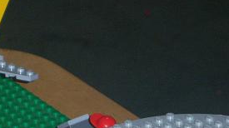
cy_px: 101
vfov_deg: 3.9
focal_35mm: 313
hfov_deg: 6.9
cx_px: 45
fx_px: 1899
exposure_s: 1/100
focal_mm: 22.5
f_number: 4.9
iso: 200
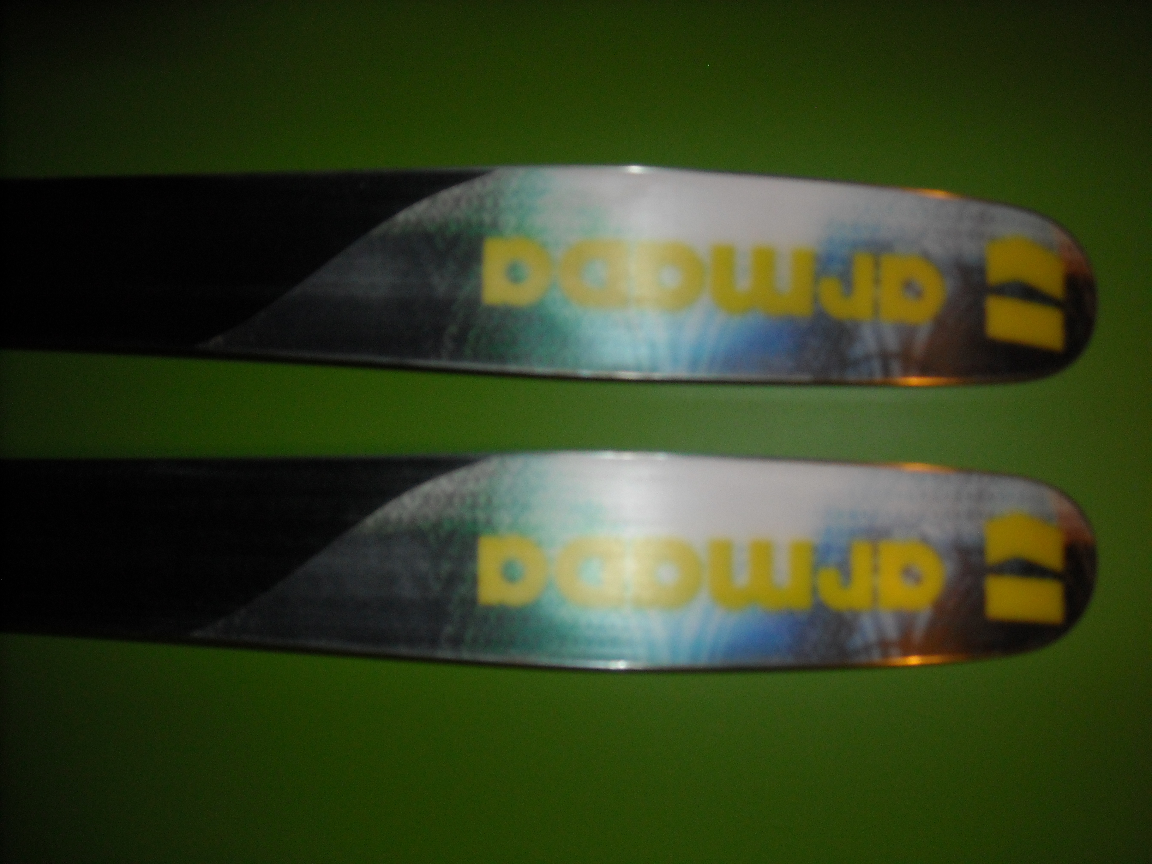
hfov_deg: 52.6
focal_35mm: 35
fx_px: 1165
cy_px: 432
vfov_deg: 40.7
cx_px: 576
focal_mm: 5.7
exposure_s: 1/60
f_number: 2.8
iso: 200
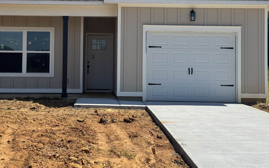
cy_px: 48
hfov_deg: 32.0
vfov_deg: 20.2
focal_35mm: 64
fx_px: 469
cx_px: 117
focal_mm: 6.76
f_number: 1.78
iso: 64
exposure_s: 1/5376
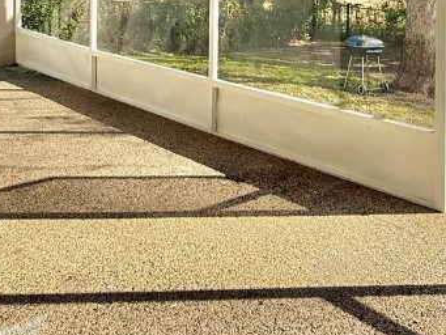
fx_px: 541
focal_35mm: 42
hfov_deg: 44.6
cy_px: -44
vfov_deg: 30.3
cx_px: 259
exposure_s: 1/619
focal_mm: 2.22
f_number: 2.2
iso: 64
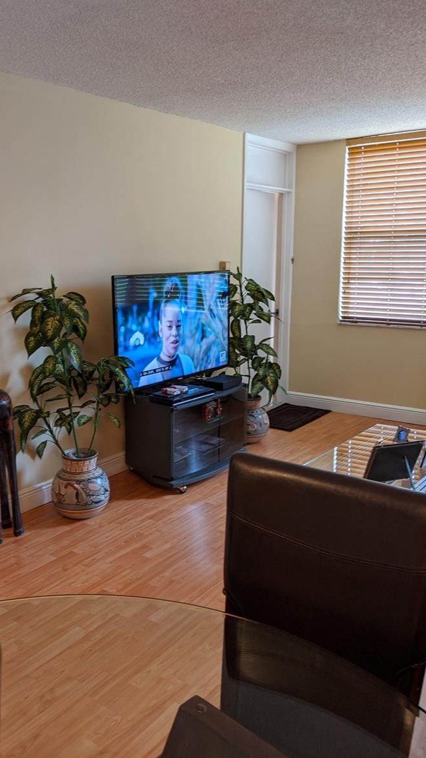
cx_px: 152
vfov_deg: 64.3
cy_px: 374
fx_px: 602
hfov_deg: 38.6
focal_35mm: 30
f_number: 1.8
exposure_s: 1/30
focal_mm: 4.44
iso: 47
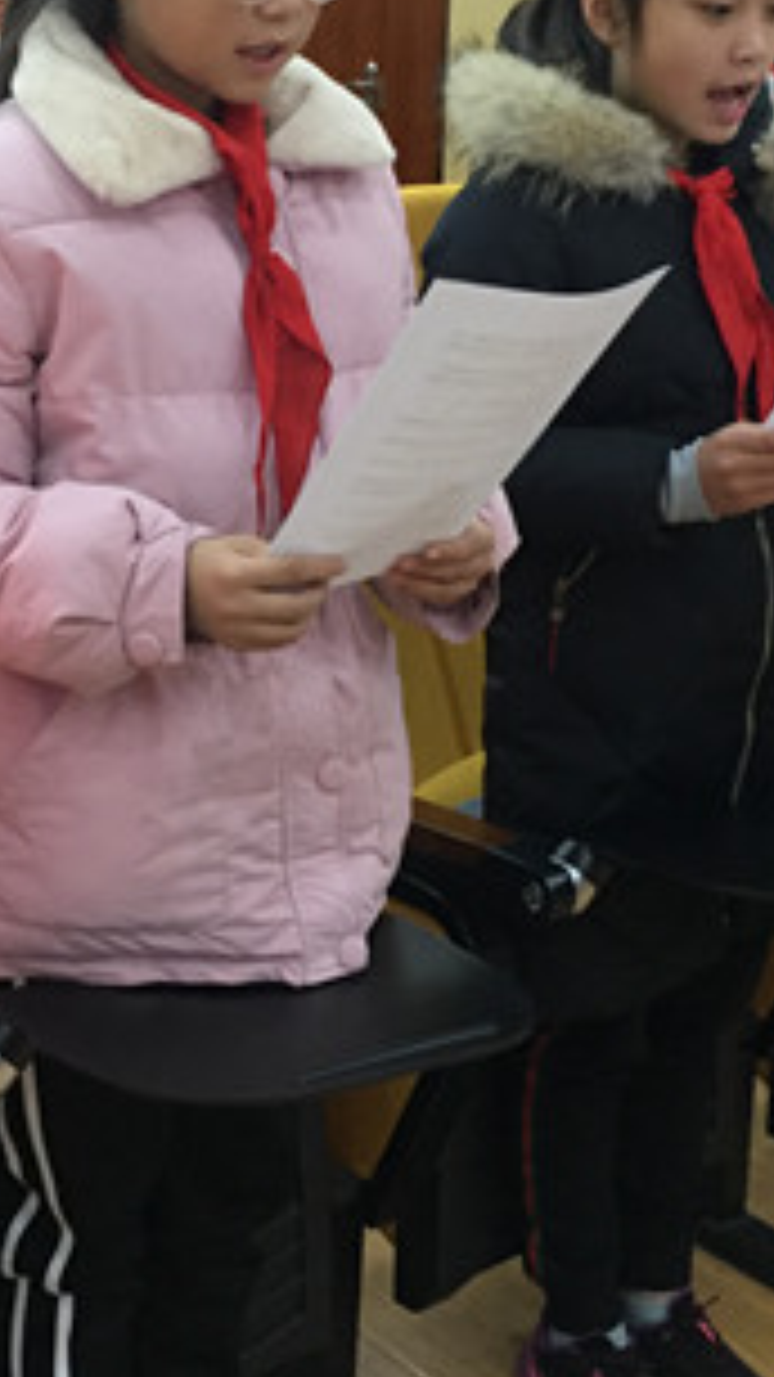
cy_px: 428
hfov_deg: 19.4
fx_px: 2263
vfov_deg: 33.5
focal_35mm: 62
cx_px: 324
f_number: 2.2
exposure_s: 1/33
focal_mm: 4.15
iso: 200
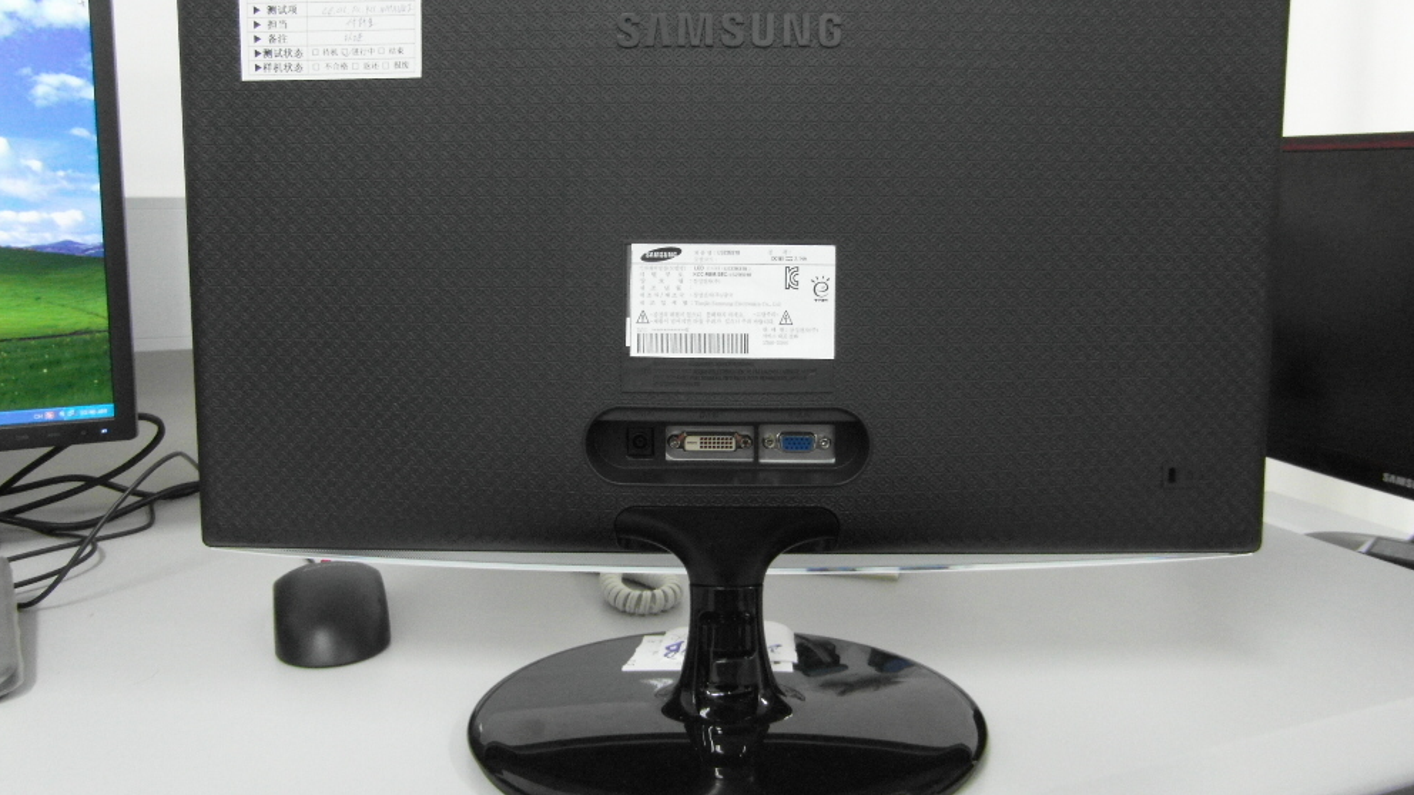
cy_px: 323
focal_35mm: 27
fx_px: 1012
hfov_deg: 69.9
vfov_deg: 42.7
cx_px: 710
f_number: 3.2
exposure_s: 1/30
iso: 400
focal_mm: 4
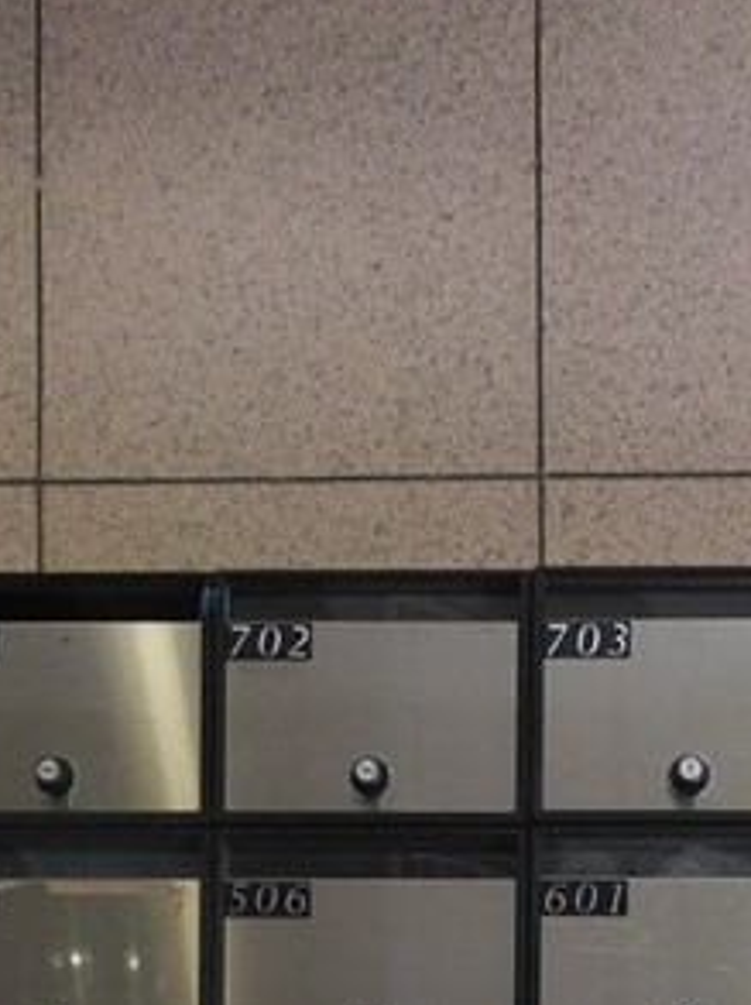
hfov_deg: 25.6
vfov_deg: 25.9
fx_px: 1623
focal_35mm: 56
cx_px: 590
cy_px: 1492
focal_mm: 8
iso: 1000
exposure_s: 1/60
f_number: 4
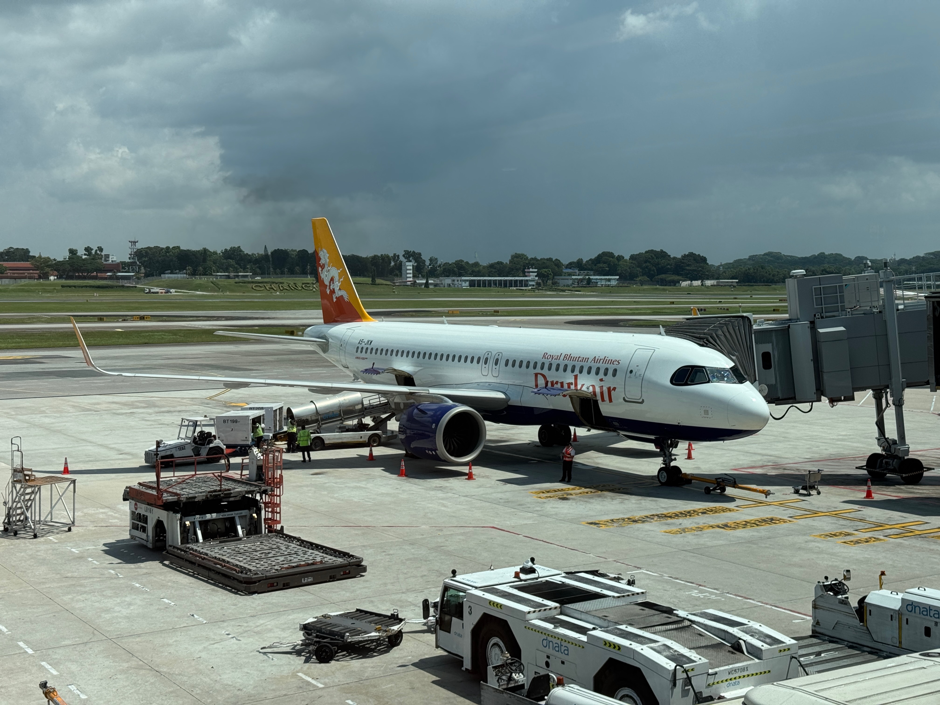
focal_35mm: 48
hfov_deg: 39.7
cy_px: 352
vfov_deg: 30.3
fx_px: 1303
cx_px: 470
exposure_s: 1/2959
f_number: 1.78
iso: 64
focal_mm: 6.76
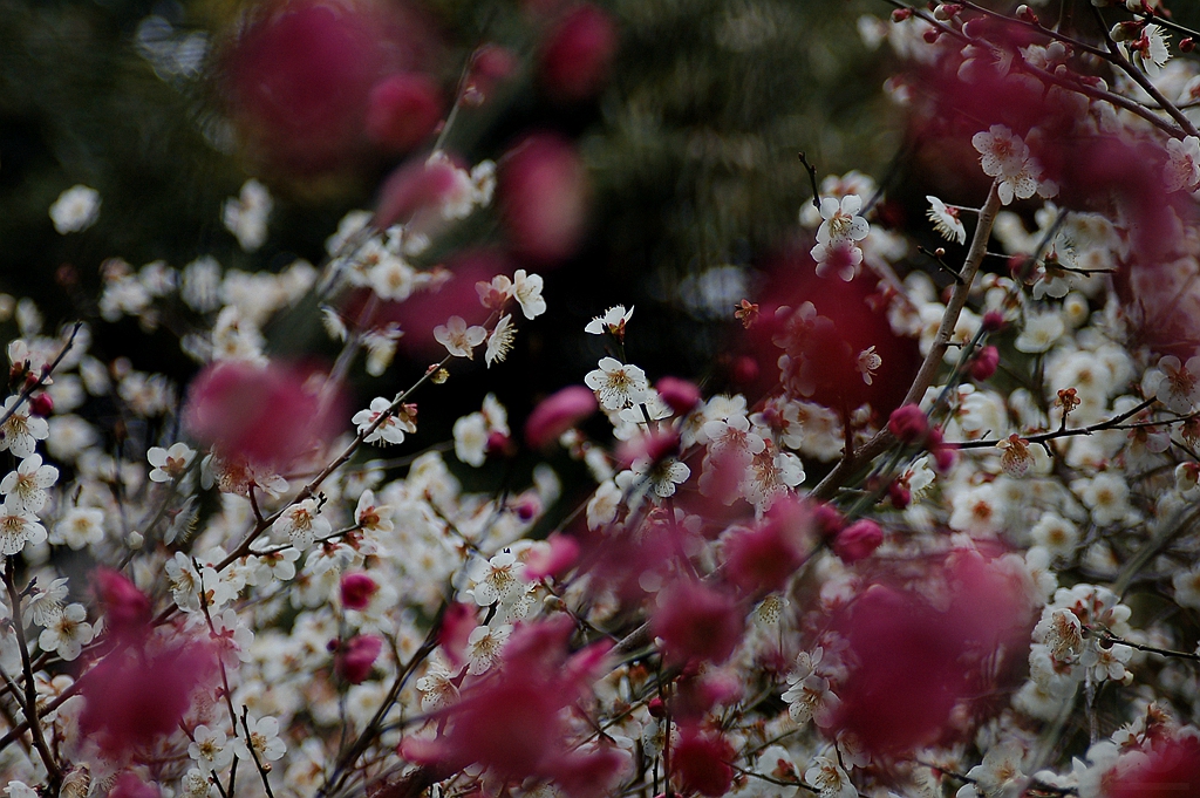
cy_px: 399
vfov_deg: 12.2
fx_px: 3747
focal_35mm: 112
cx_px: 600
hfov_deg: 18.2
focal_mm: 75
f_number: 5
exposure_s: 1/400
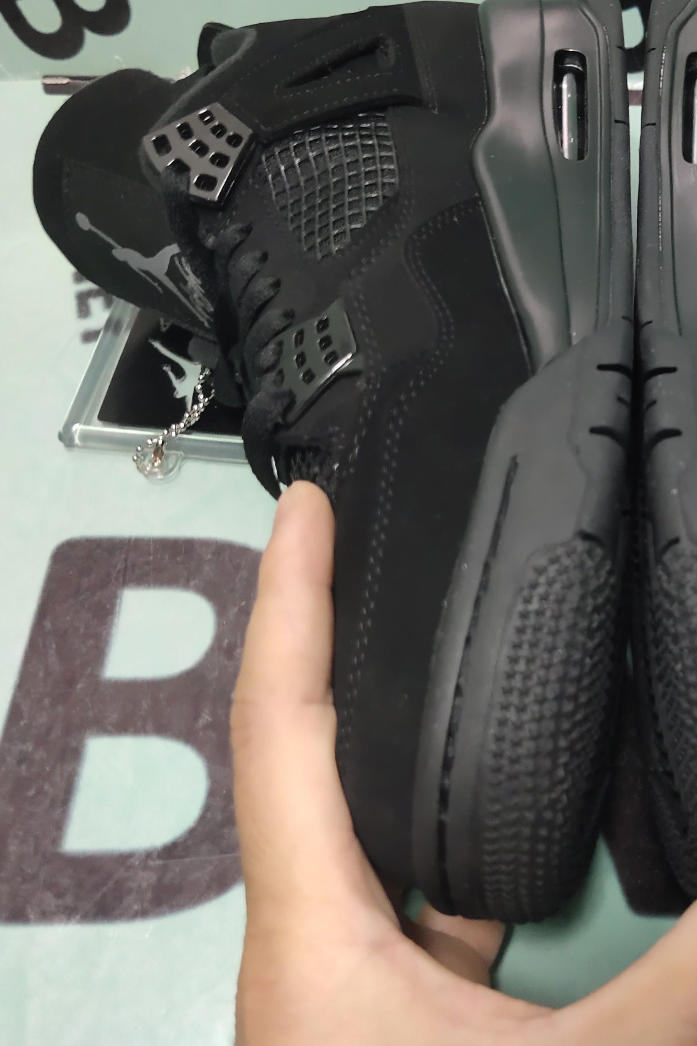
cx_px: 627
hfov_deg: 26.1
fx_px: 1452
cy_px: 436
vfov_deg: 39.5
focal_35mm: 50
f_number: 1.79
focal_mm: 4.35
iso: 159
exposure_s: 1/100
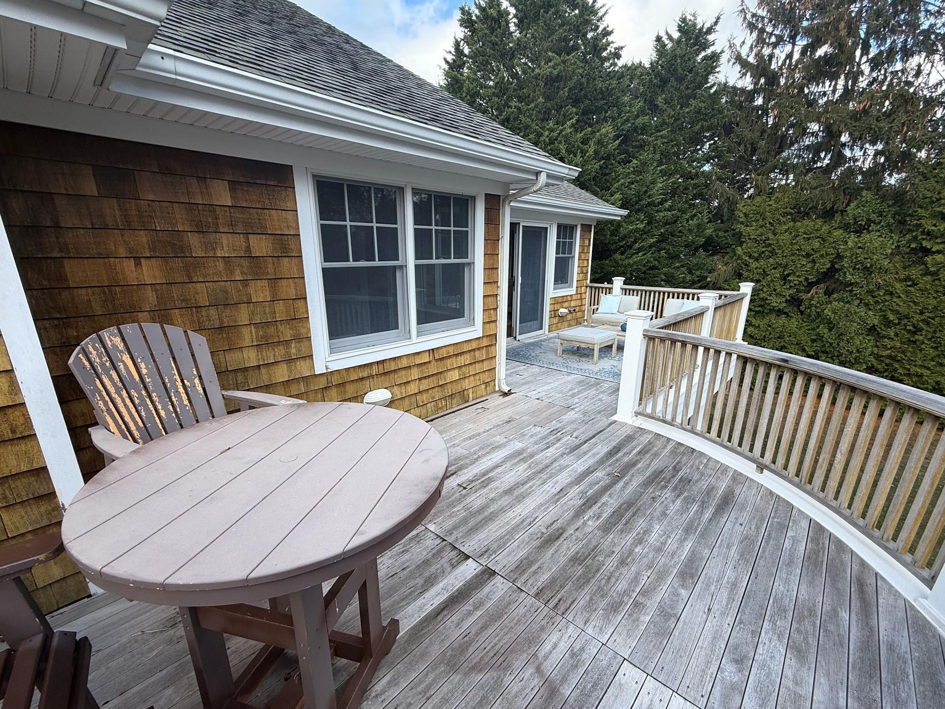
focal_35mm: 15
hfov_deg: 98.2
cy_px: 369
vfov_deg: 81.7
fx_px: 410
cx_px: 472
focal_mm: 2.22
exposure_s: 1/494
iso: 50
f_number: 2.2
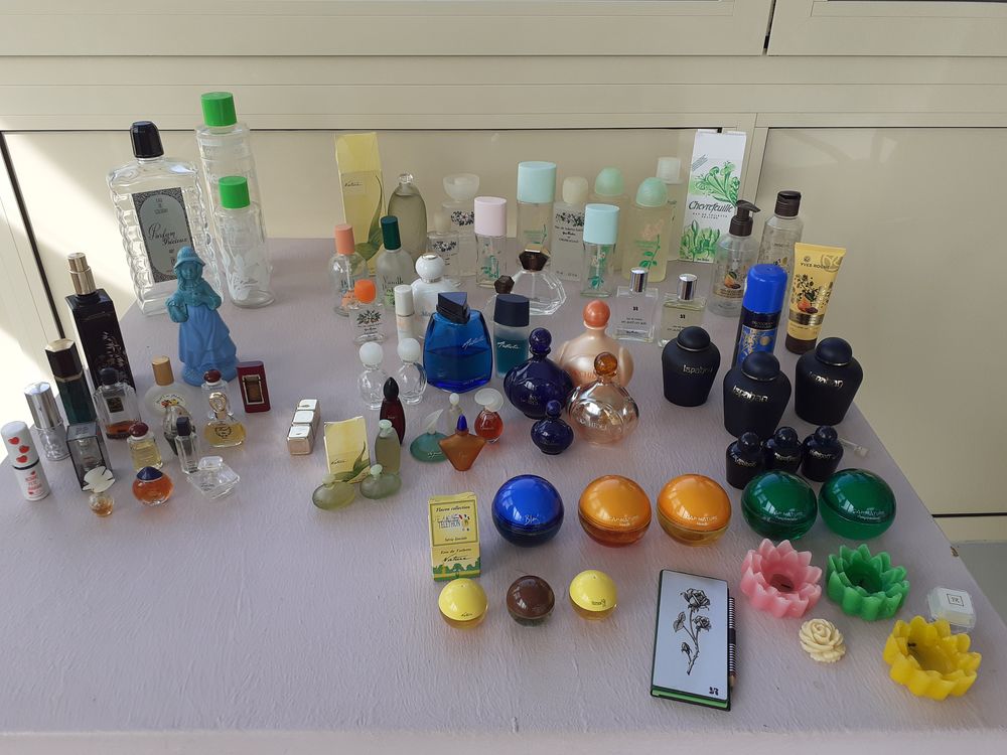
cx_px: 504
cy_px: 378
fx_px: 785
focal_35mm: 27
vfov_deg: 51.4
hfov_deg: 65.3
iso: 40
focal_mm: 3.6
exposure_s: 1/484
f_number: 1.9
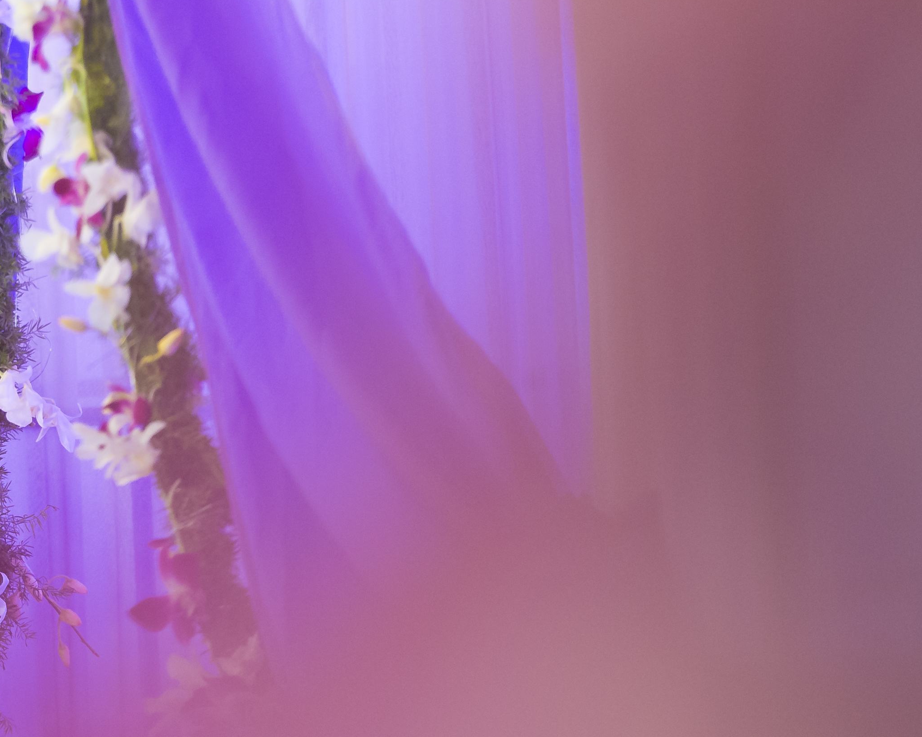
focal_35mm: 319
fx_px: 8704
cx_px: 255
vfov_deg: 4.9
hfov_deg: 6.1
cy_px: 271
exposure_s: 1/125
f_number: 3.5
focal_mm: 116
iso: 1600
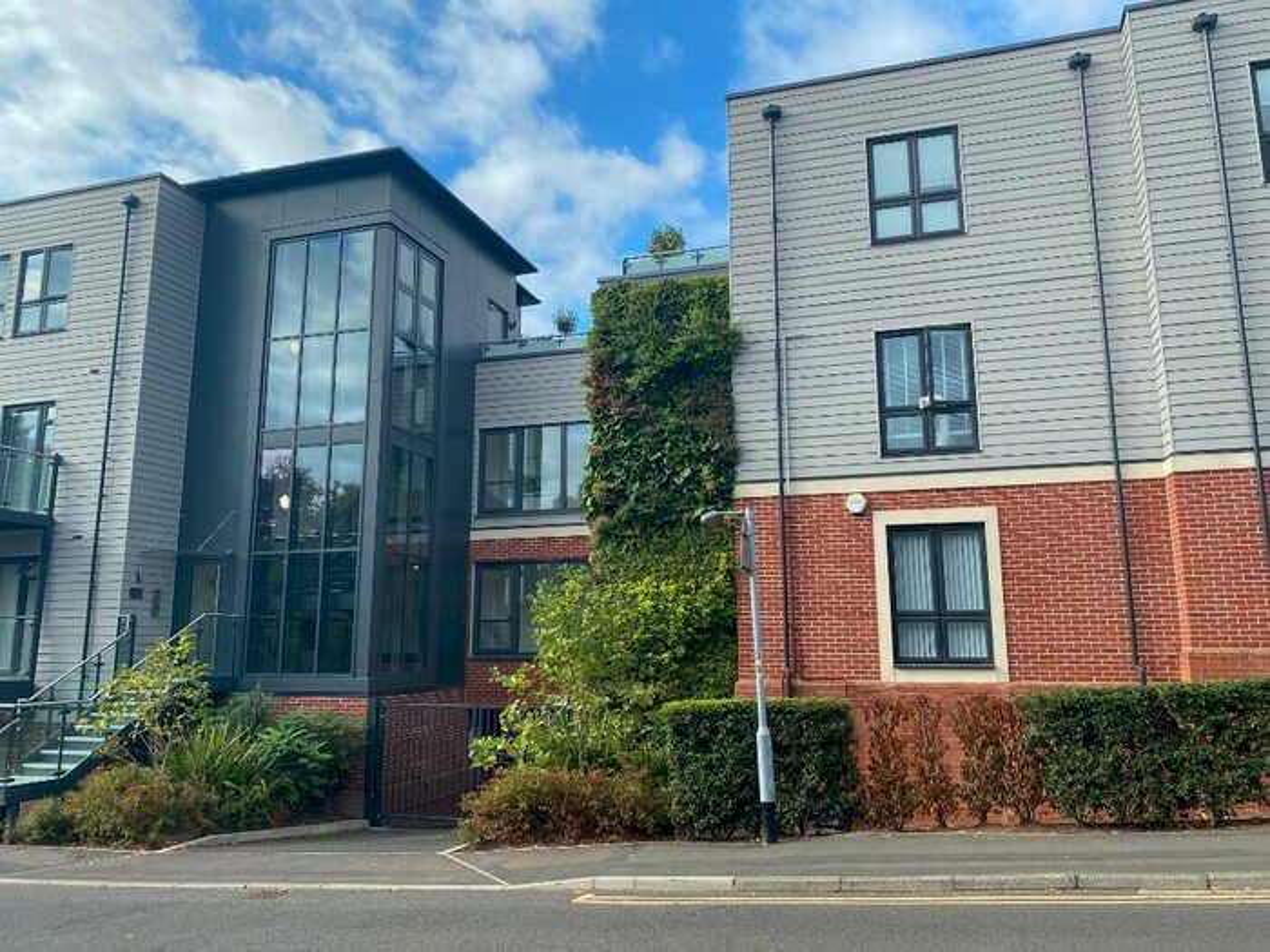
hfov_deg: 67.3
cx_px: 635
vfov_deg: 53.1
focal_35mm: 26
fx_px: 954
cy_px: 476
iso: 32
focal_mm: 4.25
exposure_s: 1/1300
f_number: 1.8
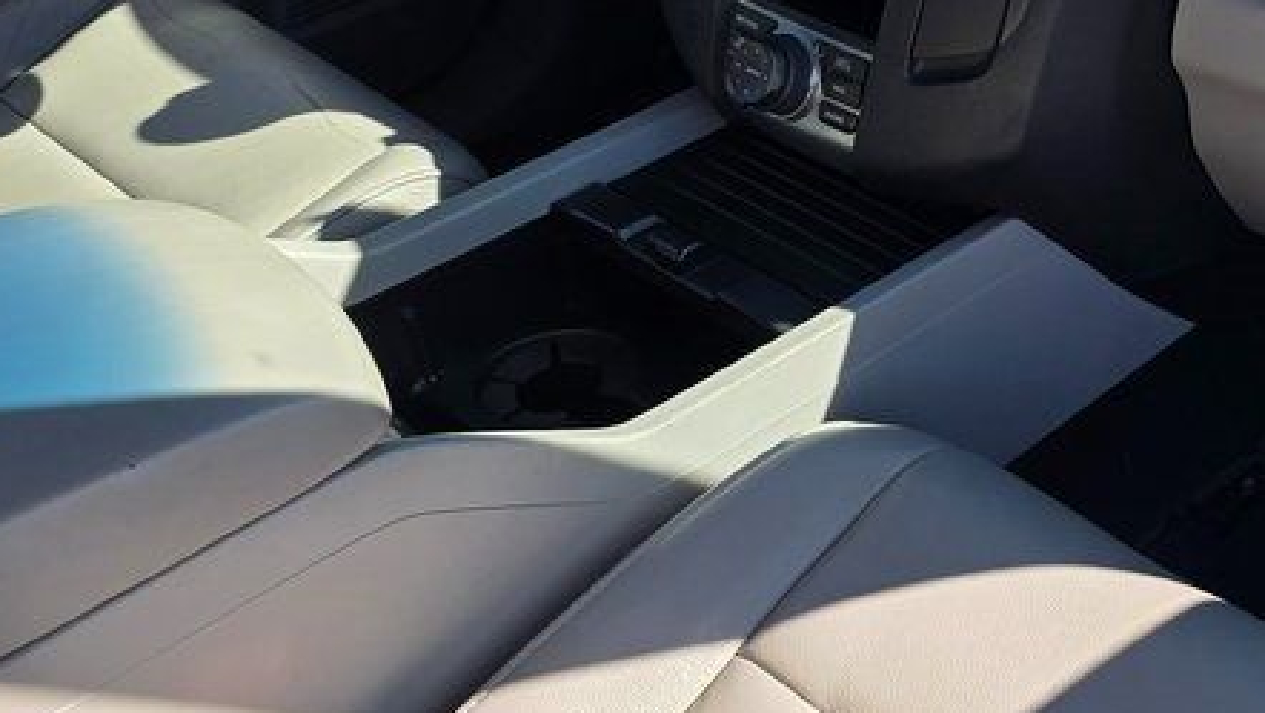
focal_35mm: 58
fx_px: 1946
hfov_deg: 34.6
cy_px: 132
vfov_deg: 20.5
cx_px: 1065
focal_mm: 6.3
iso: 80
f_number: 1.7
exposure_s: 1/1238
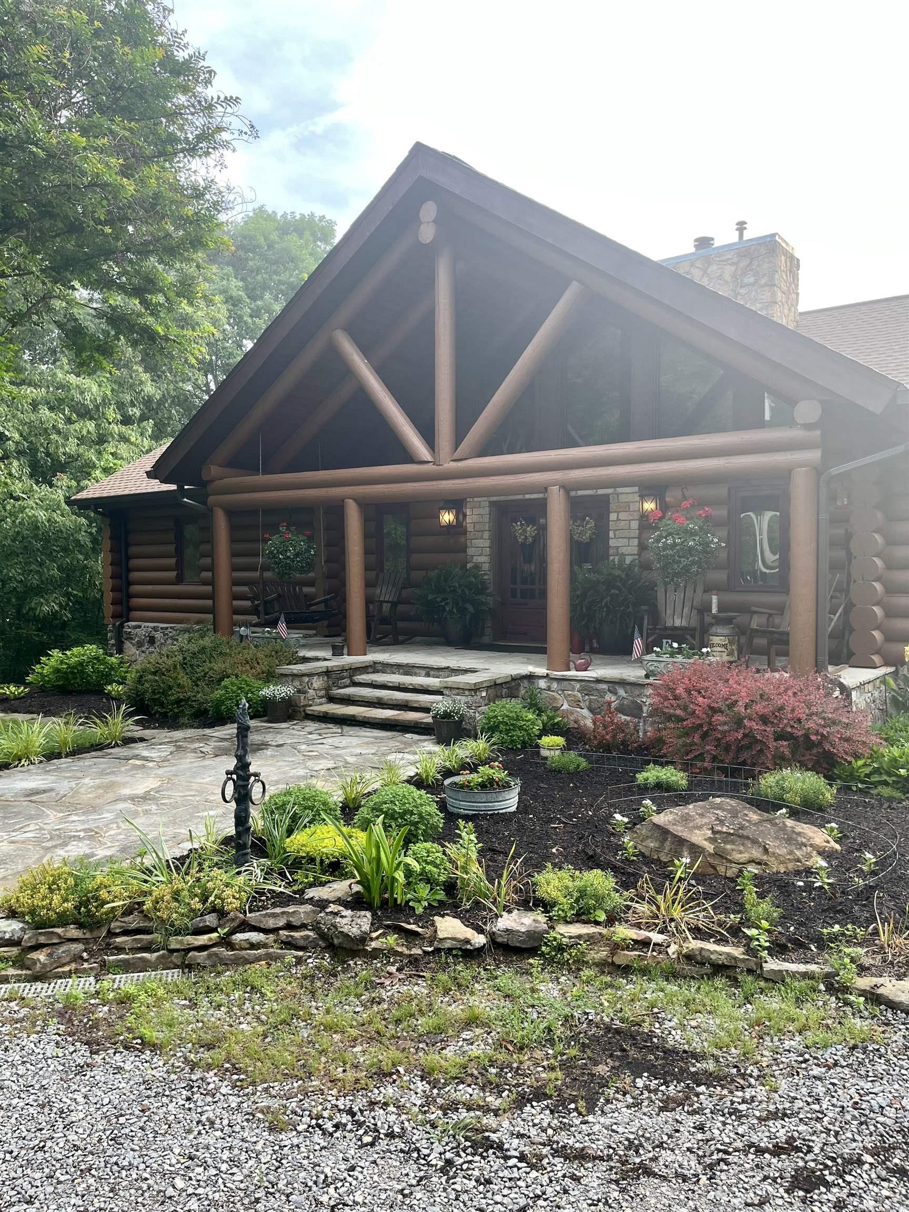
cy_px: 606
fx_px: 910
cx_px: 454
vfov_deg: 67.3
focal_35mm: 26
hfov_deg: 53.1
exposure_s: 1/232
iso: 40
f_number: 1.6
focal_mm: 5.1
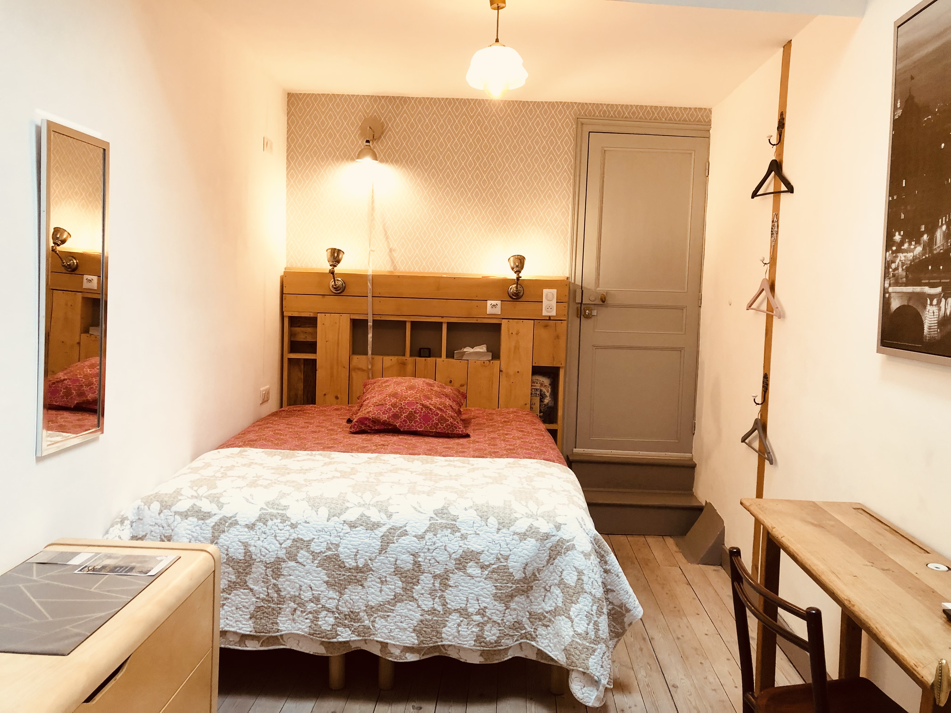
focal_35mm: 28
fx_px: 769
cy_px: 356
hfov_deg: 63.4
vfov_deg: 49.7
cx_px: 476
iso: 40
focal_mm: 4
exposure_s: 1/17
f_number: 1.8
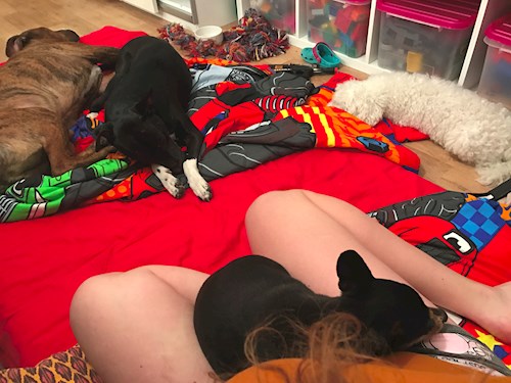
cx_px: 256
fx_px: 413
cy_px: 192
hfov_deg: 63.4
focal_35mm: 28
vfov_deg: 49.7
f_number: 1.8
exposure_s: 1/5
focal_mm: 3.99
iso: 100
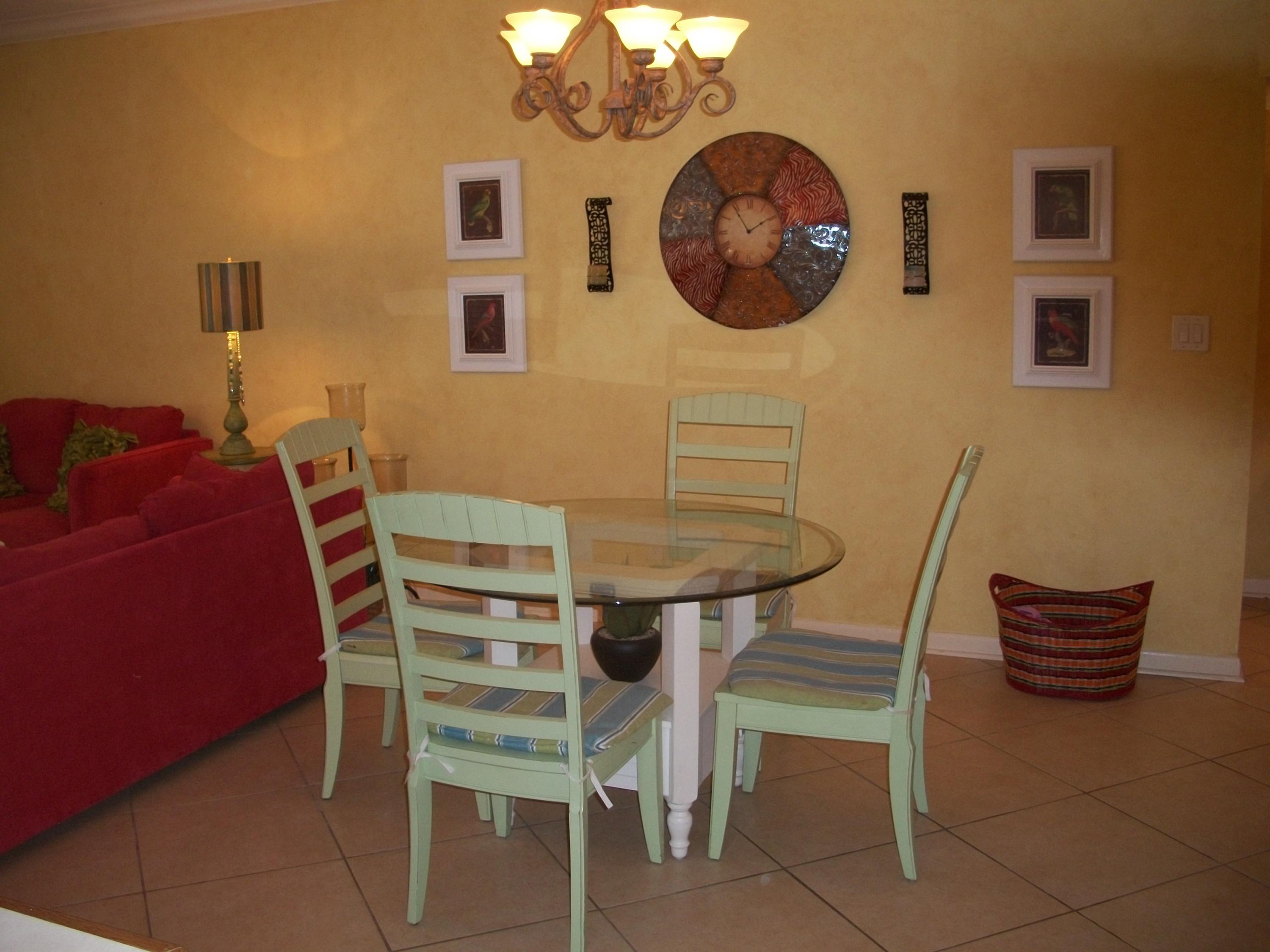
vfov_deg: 40.7
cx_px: 635
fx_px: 1284
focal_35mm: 35
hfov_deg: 52.6
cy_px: 476
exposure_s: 1/30
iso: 160
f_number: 3.1
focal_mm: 6.3
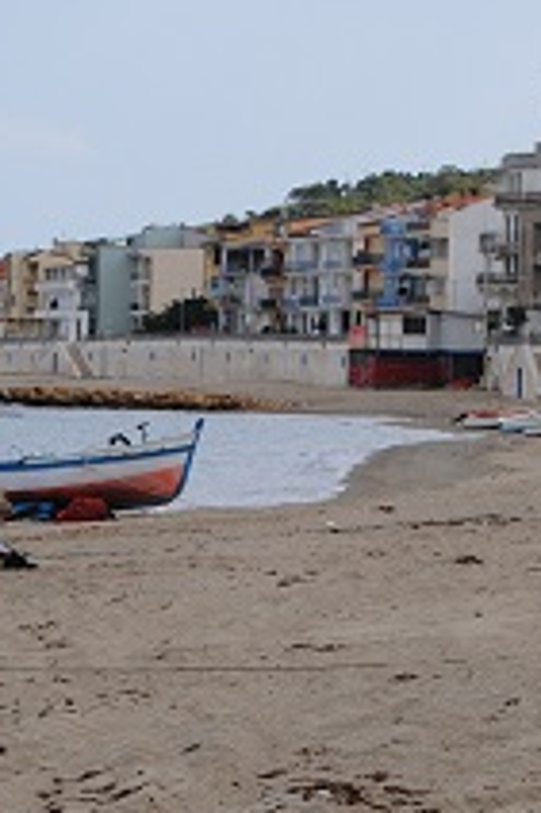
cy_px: 431
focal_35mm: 254
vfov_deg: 8.1
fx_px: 5724
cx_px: 211
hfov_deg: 5.4
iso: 100
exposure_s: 1/250
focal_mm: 55
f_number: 8
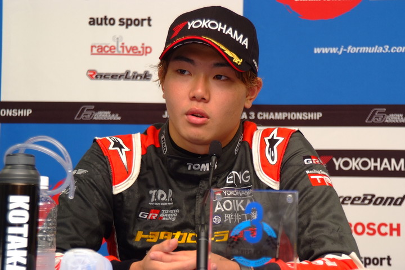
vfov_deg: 8.2
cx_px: 202
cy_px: 135
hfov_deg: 12.2
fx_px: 1890
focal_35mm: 168
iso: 400
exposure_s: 1/125
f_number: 5.6
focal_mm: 112
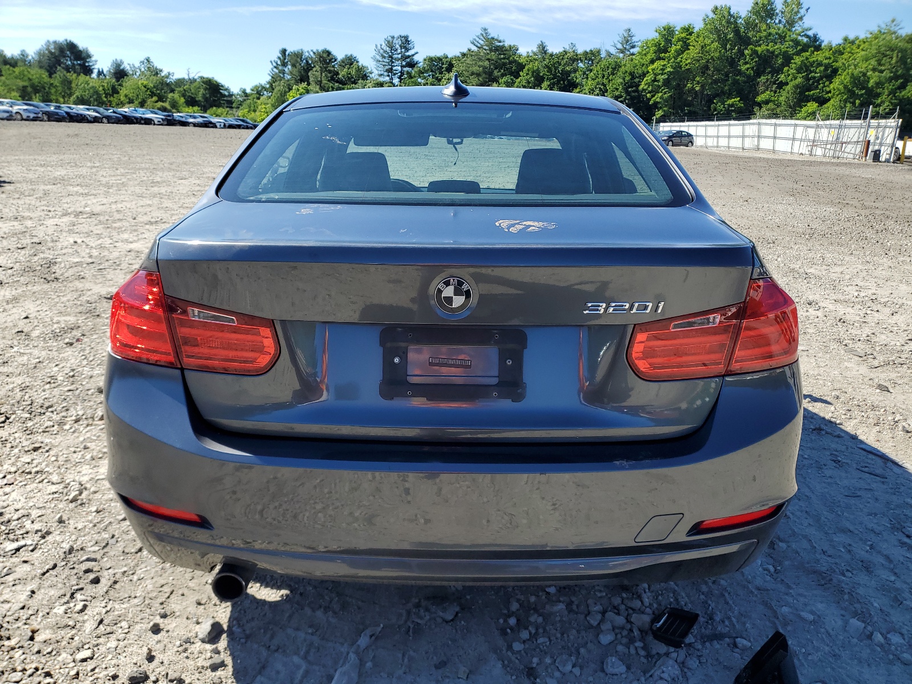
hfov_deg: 67.3
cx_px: 456
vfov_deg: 53.1
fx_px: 685
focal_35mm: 26
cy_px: 342
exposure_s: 1/2000
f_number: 1.5
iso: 50
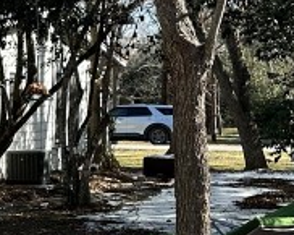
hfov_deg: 13.5
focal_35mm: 132
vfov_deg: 11.7
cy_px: 122
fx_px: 1147
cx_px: -189
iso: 80
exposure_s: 1/1692
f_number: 1.78
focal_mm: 6.86
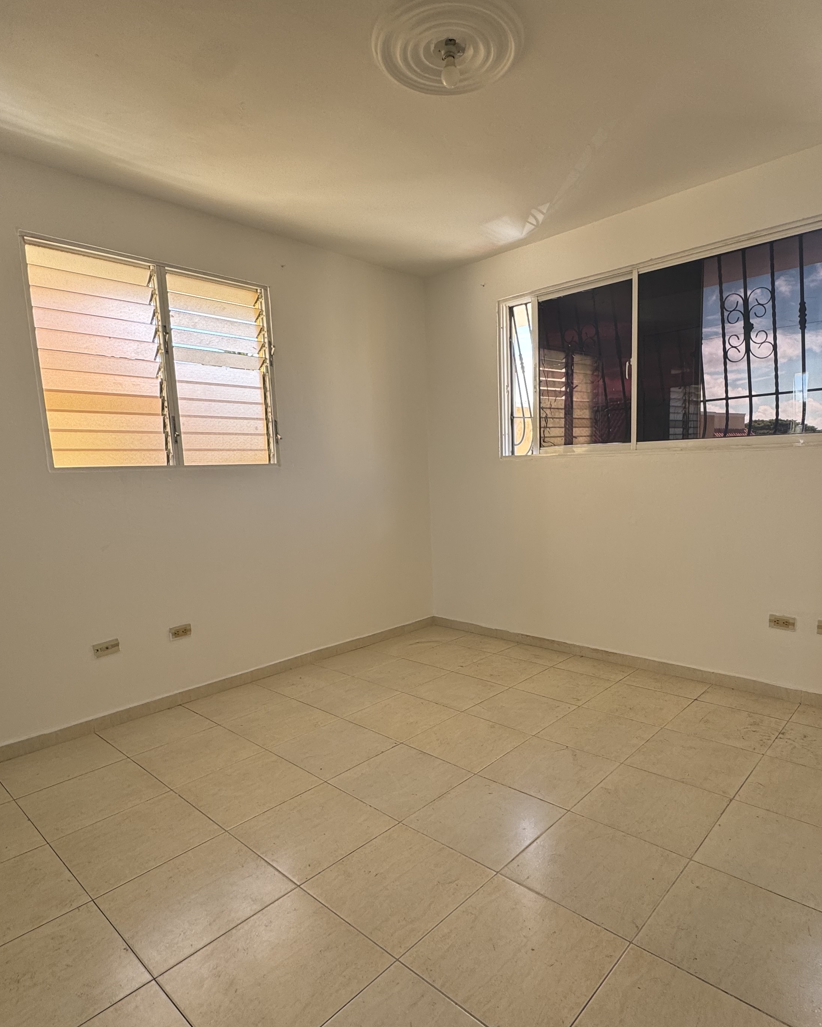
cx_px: 443
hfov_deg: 68.0
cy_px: 552
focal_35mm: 20
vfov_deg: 80.2
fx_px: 608
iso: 40
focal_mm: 2.22
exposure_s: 1/99
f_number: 2.2
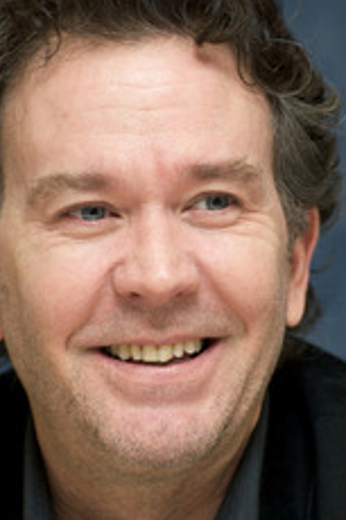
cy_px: 305
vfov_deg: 7.7
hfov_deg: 5.1
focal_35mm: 269
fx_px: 3884
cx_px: 207
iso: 500
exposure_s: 1/60
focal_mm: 155
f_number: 5
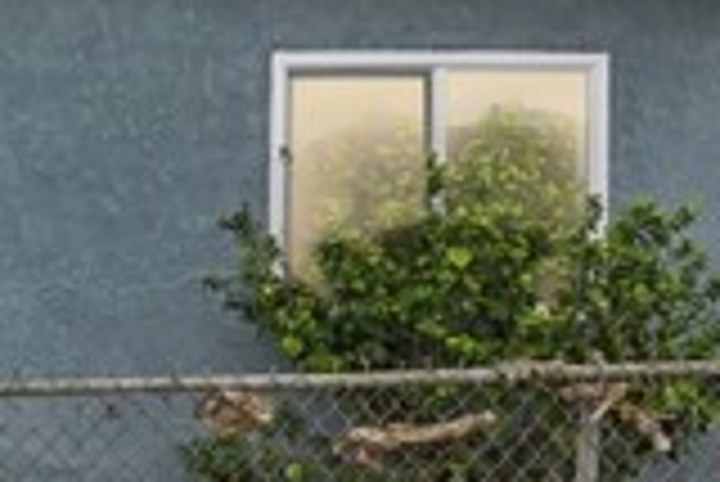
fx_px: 961
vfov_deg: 28.0
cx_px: -216
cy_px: 304
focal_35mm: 48
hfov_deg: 31.6
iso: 250
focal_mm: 12
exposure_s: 1/30
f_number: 22
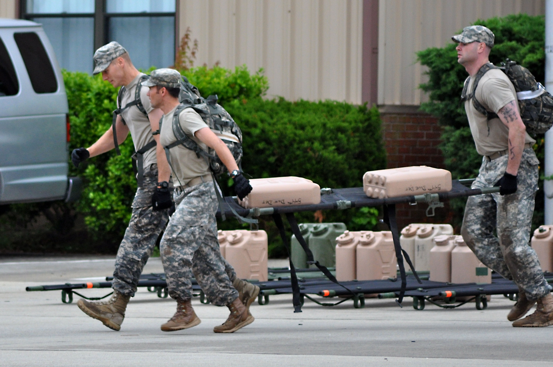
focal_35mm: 330
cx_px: 276
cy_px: 184
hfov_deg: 6.3
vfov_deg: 4.2
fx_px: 5063
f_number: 5
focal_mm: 220
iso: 800
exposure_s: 1/640
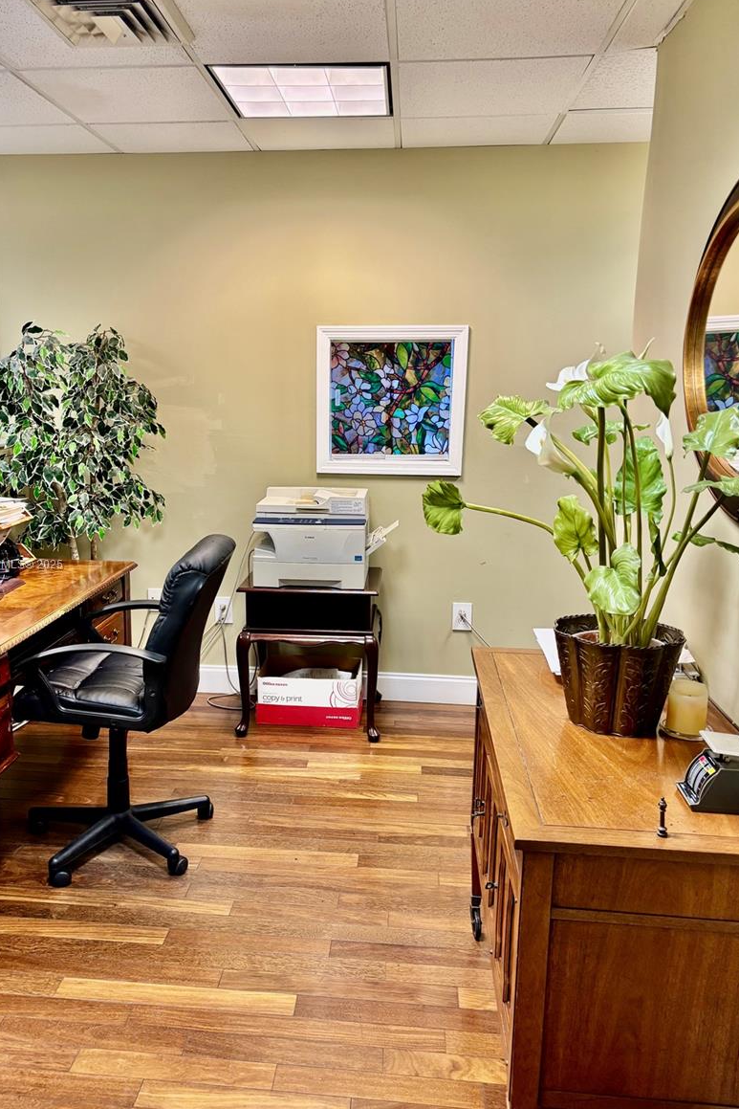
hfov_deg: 46.3
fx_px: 862
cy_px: 566
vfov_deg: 65.5
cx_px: 318
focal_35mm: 28
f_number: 1.6
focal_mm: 5.96
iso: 160
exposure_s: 1/60
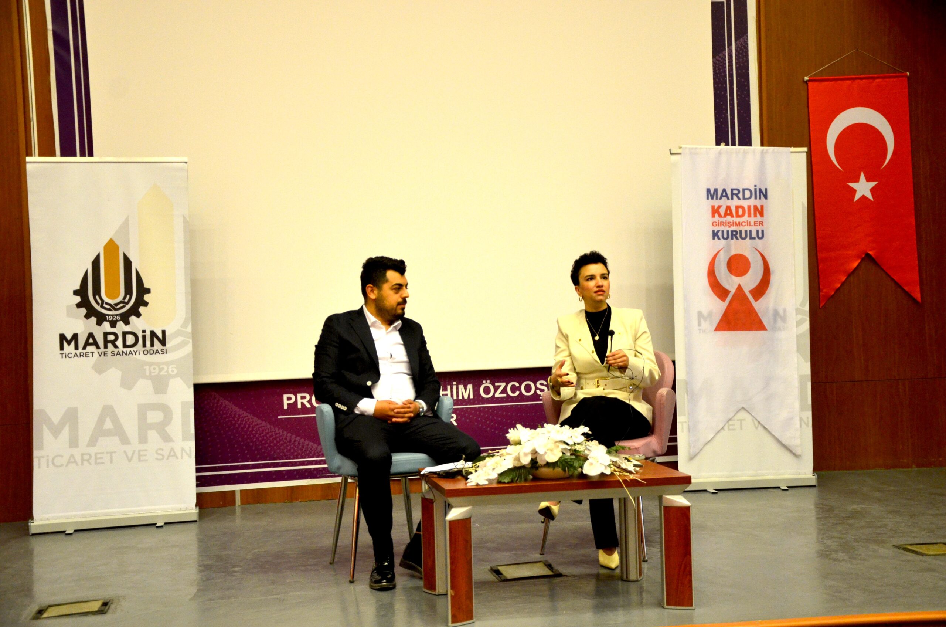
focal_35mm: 51
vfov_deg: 26.4
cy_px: 314
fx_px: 1337
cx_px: 473
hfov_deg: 39.0
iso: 1600
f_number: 4.2
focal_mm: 34
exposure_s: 1/20
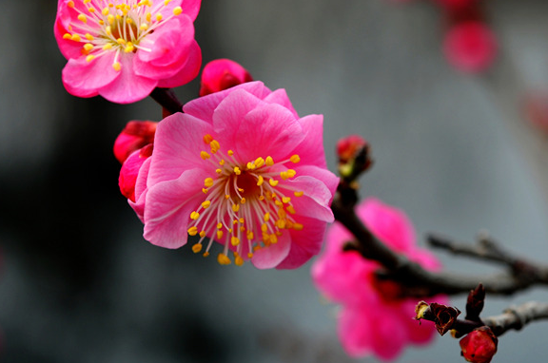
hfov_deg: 16.4
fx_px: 1900
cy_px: 150
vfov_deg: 10.9
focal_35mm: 125
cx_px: 353
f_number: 7.1
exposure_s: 1/125
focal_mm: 60
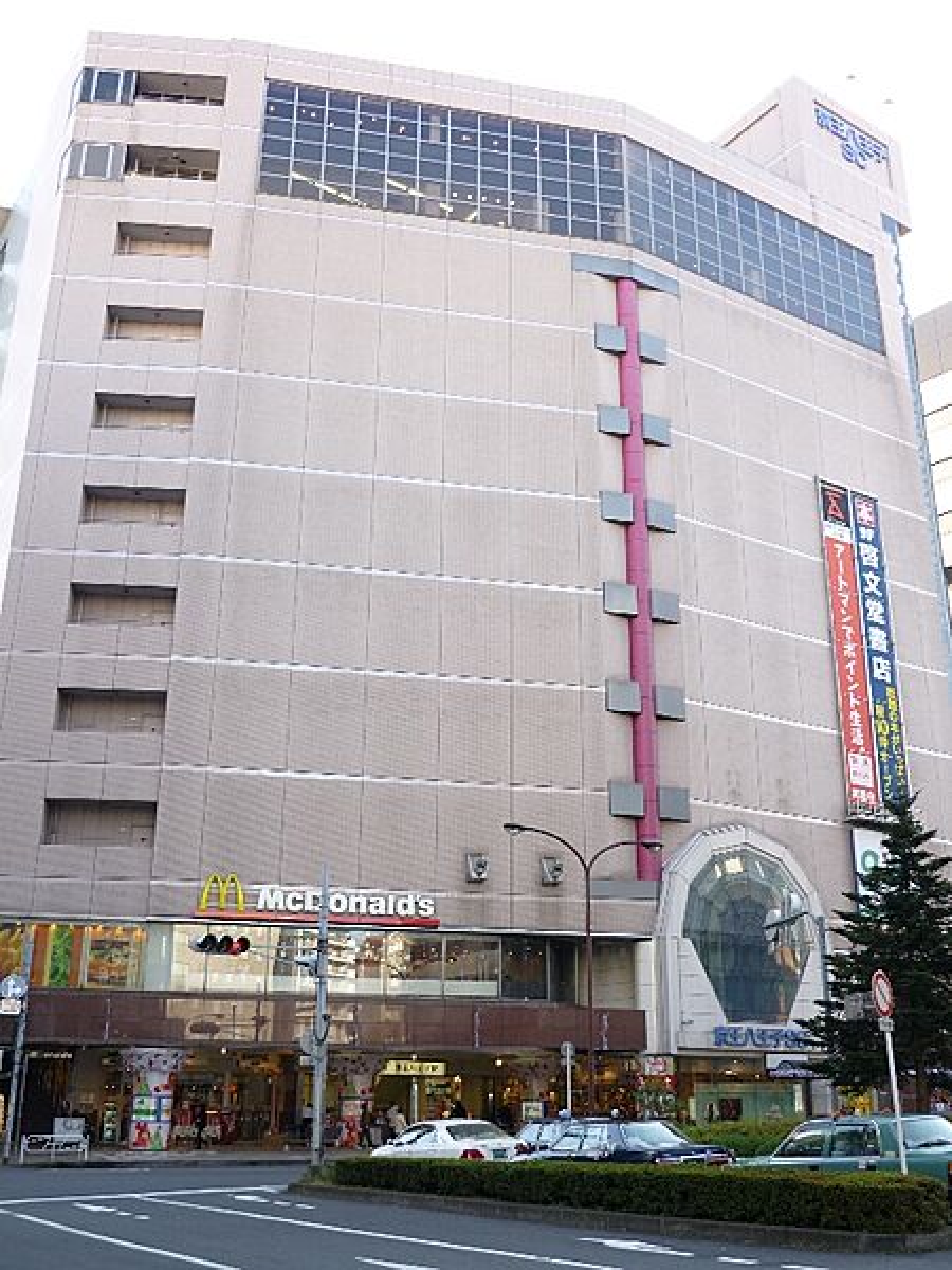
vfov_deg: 55.4
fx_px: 1210
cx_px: 476
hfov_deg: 42.9
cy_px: 635
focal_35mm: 33
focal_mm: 5.5
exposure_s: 1/160
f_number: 2.8
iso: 80
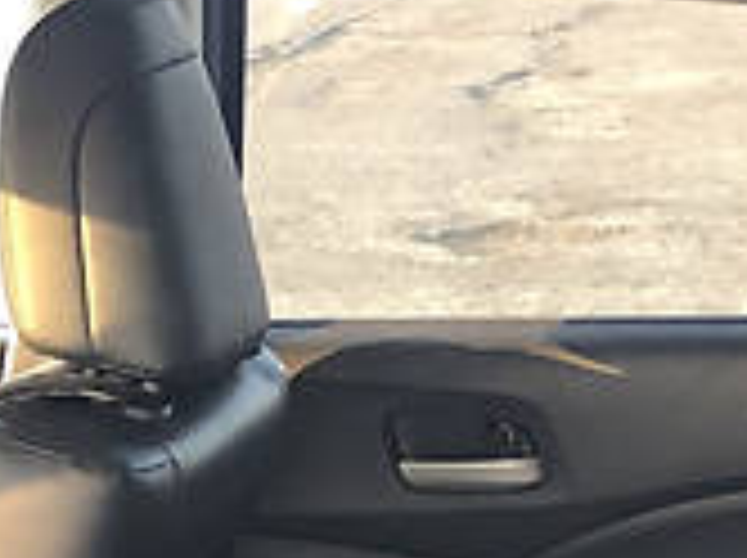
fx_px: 2909
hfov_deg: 14.0
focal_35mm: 135
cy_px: 1314
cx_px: -234
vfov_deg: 9.7
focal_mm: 4
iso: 40
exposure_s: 1/30
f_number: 1.8
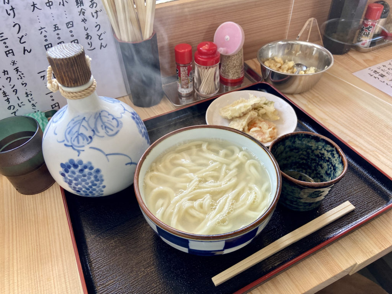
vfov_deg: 53.1
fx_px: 294
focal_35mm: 26
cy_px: 147
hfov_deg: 67.3
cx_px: 196
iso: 125
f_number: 1.8
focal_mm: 4.25
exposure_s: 1/121
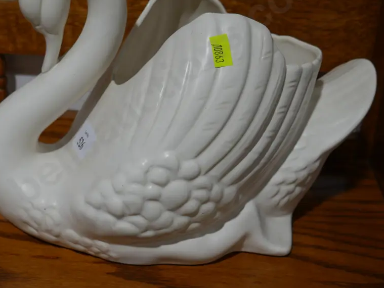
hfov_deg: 35.2
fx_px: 599
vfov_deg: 27.0
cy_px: 113
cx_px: 130
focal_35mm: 54
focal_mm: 20
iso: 200
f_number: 4.4
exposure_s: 1/80
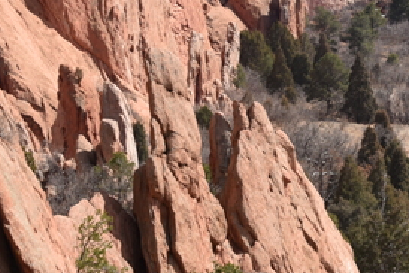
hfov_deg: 6.8
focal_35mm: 304
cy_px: -75
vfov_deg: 4.5
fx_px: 3455
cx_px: 408
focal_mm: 65
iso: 100
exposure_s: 1/250
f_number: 8
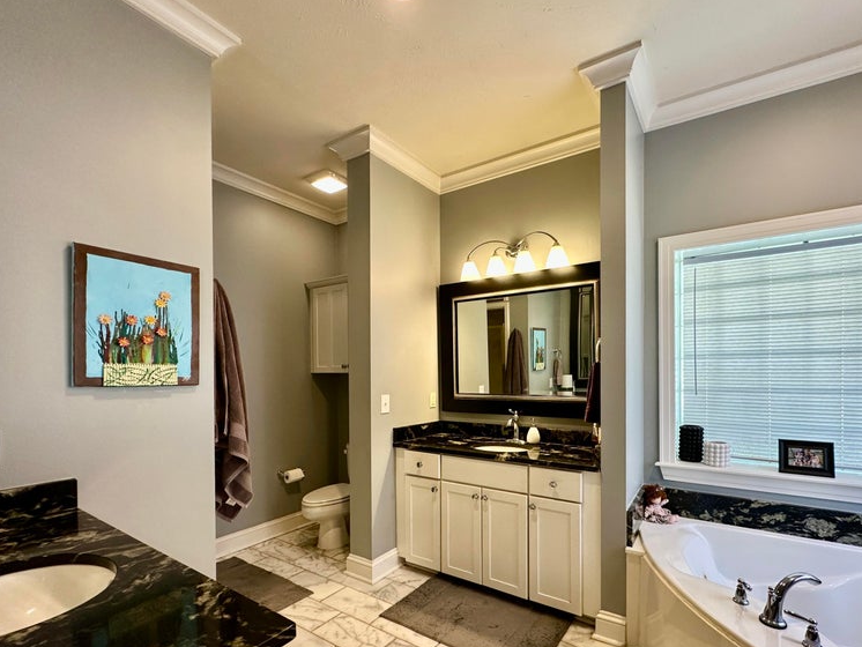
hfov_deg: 94.2
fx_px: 399
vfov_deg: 77.8
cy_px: 363
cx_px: 471
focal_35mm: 16
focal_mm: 2.22
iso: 160
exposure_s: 1/60
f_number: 2.2
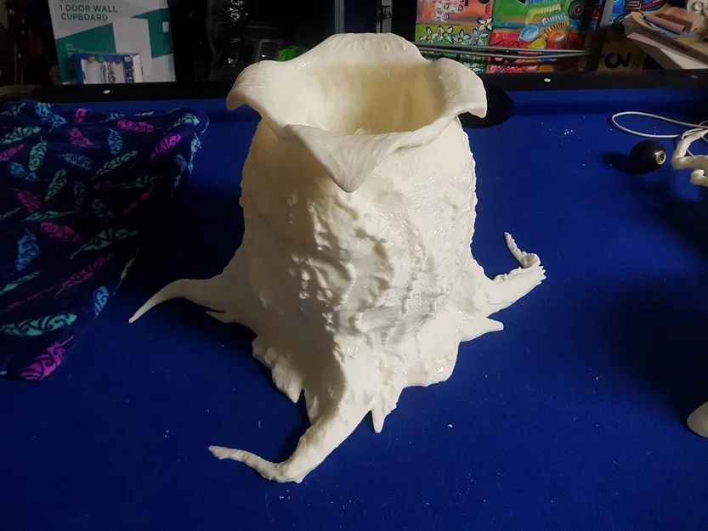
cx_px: 354
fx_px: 532
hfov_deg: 67.3
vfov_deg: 53.1
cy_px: 266
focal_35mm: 26
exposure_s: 1/33
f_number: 1.7
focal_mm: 4.2
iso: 200
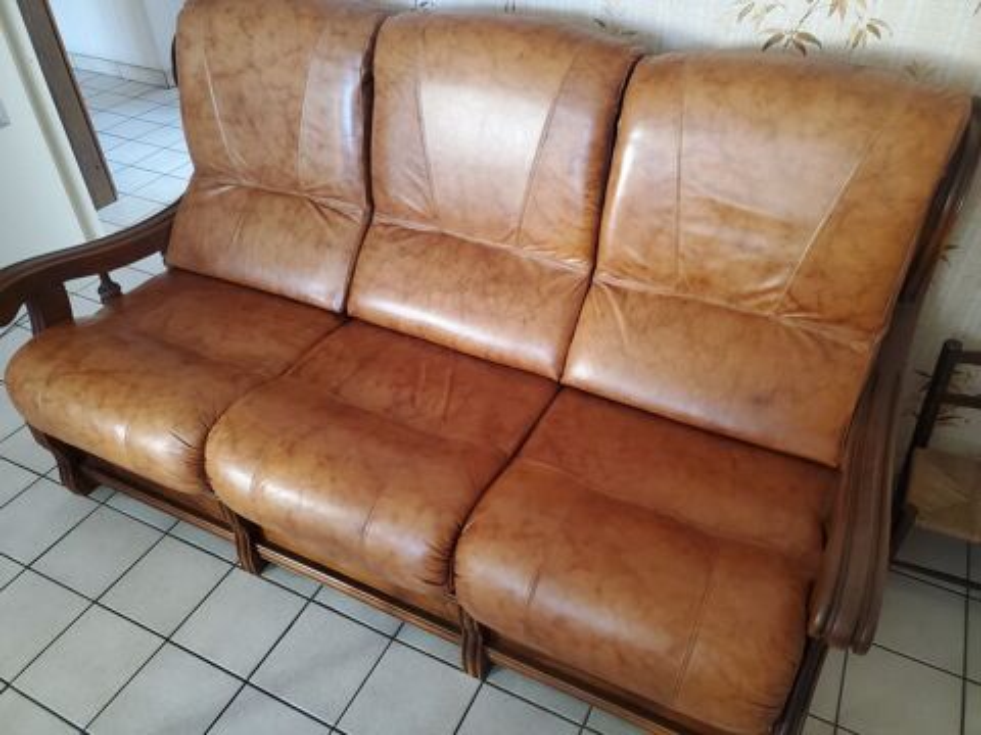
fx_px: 737
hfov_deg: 67.3
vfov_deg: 53.1
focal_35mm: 26
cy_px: 368
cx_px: 490
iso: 320
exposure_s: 1/40
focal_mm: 4.3
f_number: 1.5
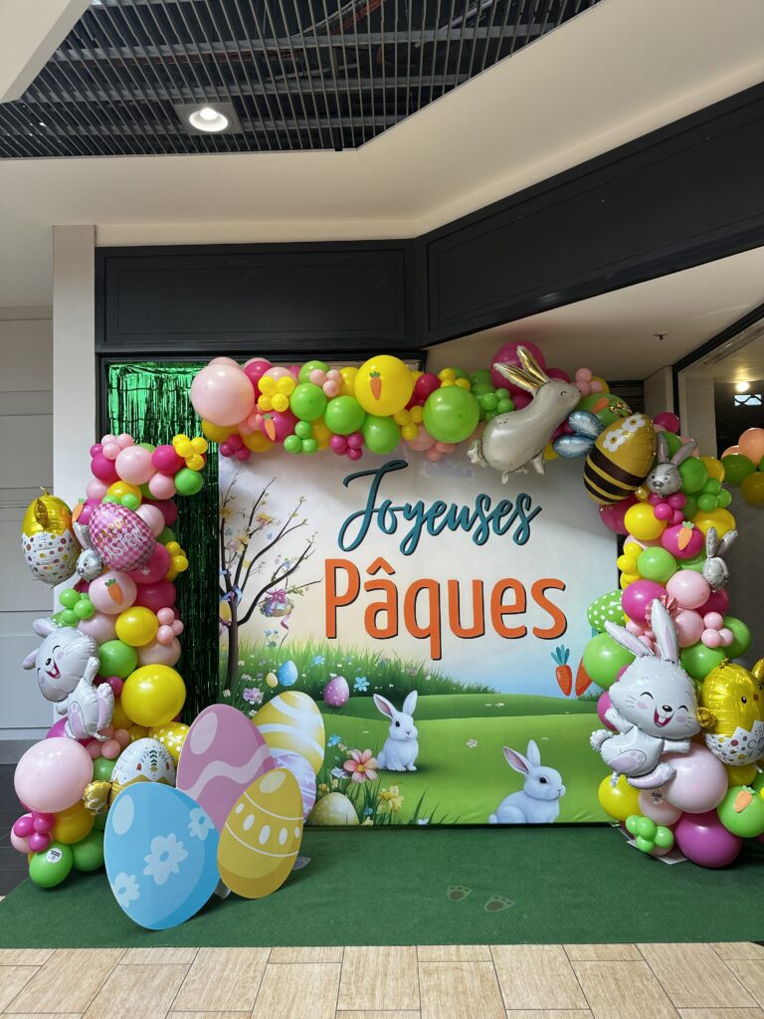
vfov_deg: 71.6
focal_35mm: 24
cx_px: 382
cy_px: 510
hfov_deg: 56.8
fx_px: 706
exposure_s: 1/100
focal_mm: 6.86
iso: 64
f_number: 1.78
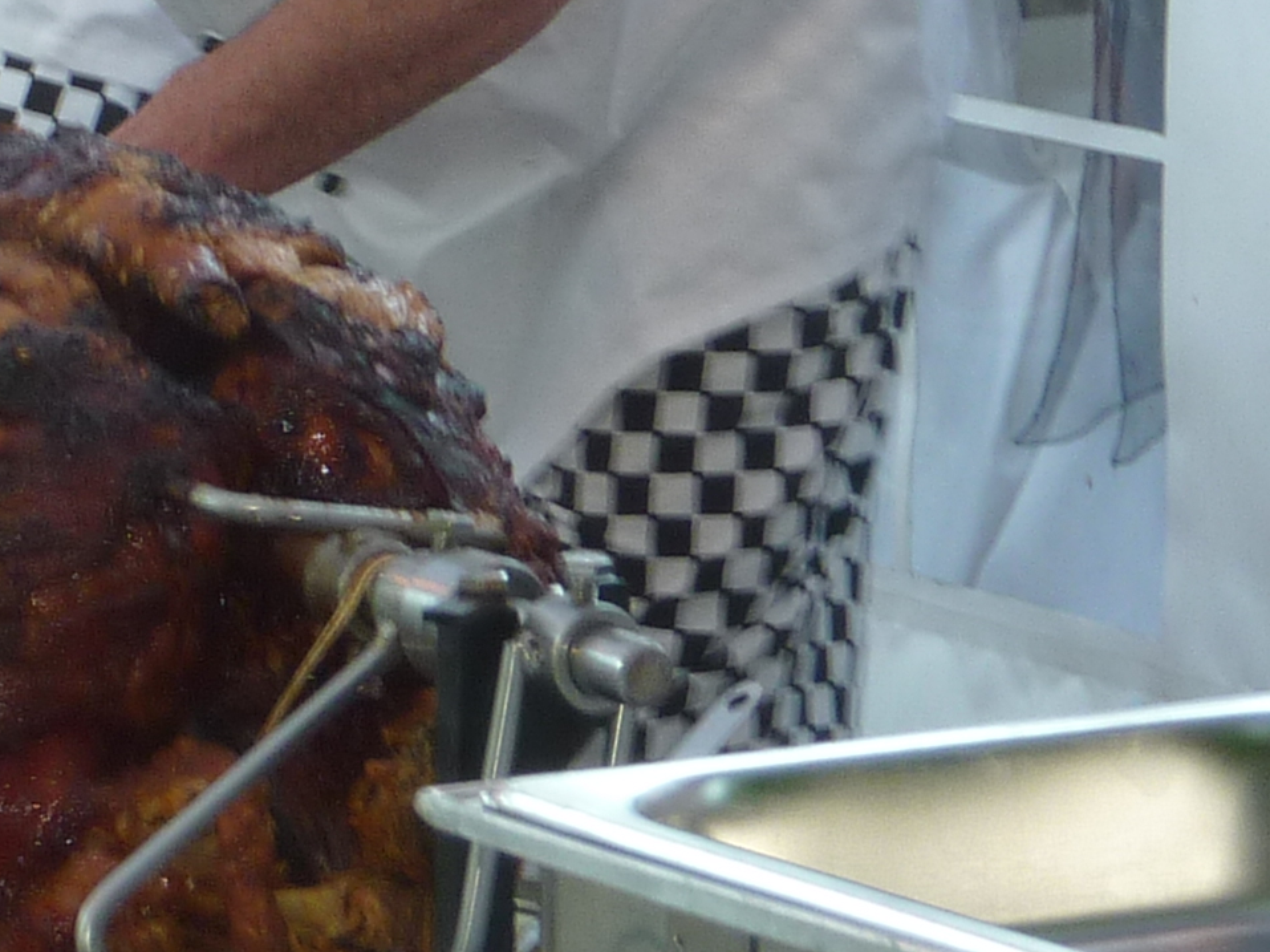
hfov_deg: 8.6
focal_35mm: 225
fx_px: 8252
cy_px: -259
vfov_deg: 6.5
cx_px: -514
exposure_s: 1/13
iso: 100
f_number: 3.9
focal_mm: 9.7
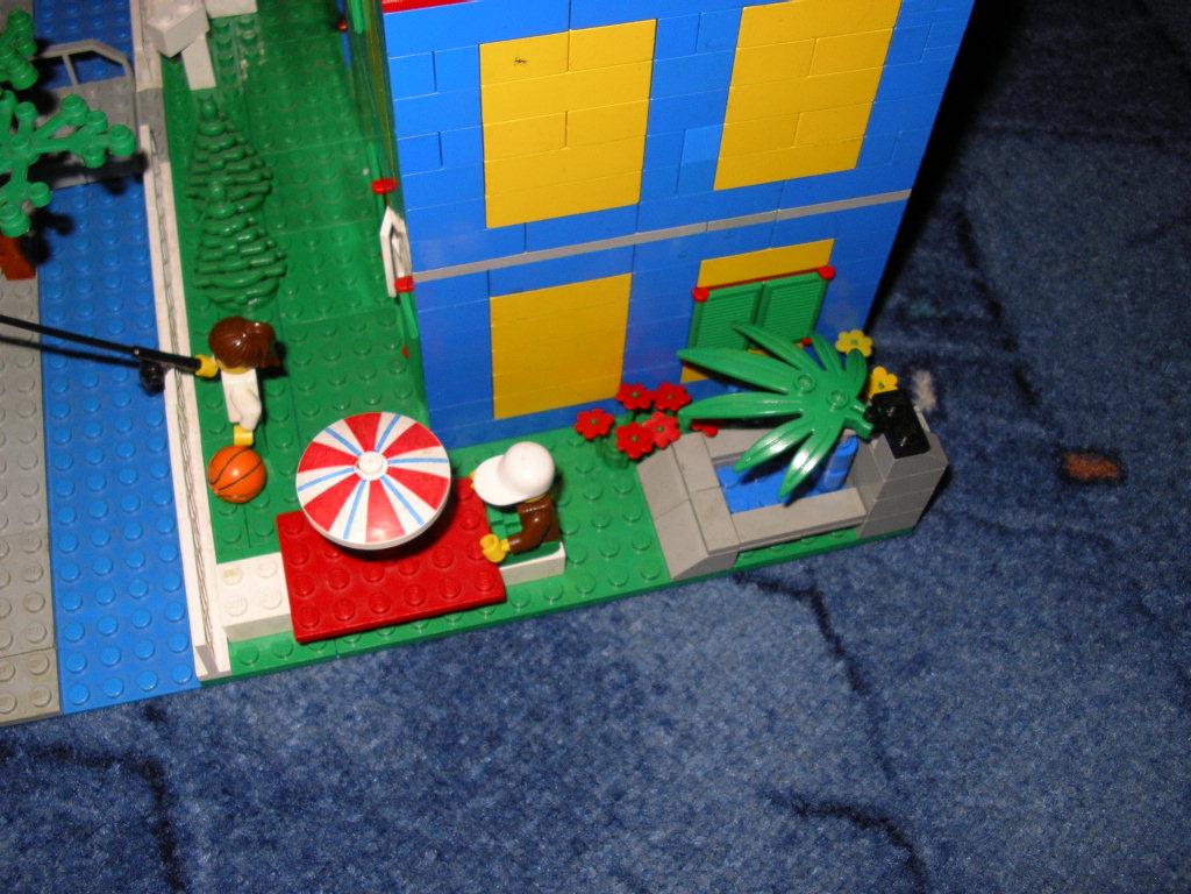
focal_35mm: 38
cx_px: 596
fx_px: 1307
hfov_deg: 49.0
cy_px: 447
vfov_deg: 37.7
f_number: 4.1
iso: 50
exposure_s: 1/60
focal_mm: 5.8
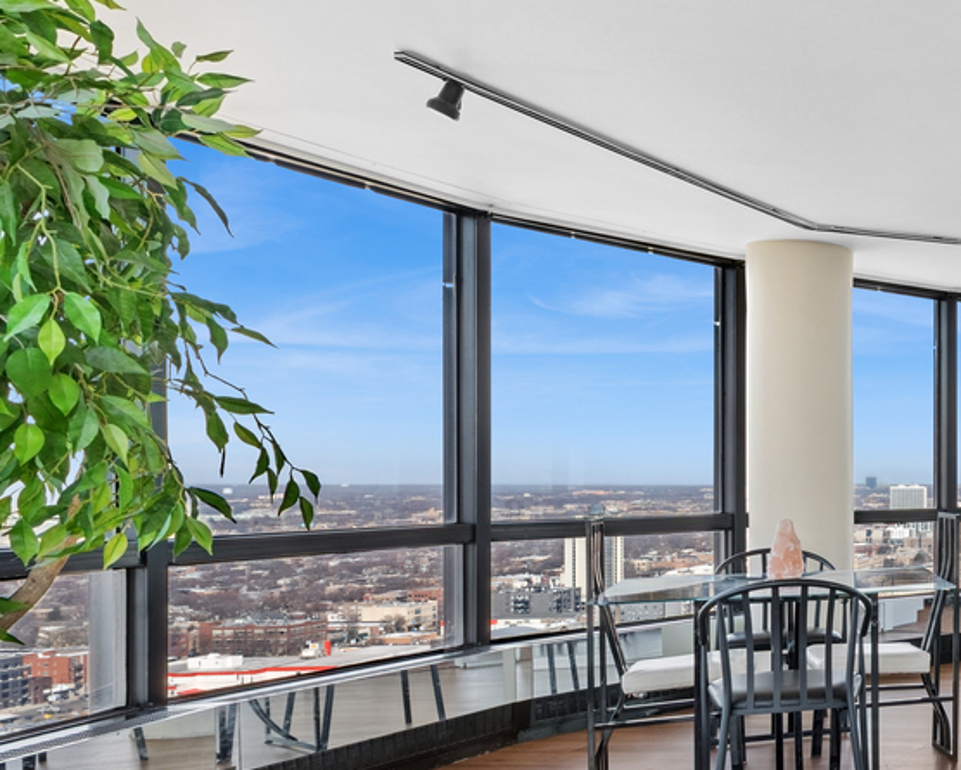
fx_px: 1166
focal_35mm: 41
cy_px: 453
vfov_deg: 36.4
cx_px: 1333
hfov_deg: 31.1
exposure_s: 1/25
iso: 400
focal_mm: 15
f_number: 11
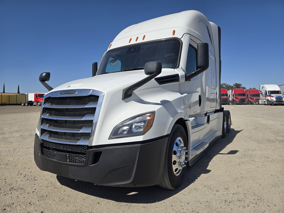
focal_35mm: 23
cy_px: 106
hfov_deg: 73.9
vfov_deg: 58.9
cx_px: 142
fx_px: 189
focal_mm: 5.4
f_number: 1.8
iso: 25
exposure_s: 1/2953
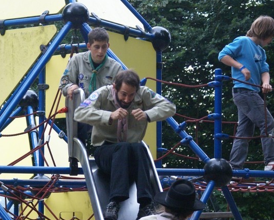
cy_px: 135
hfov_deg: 12.9
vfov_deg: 10.4
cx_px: 137
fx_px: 1208
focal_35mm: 149
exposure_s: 1/160
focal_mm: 70
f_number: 5.6
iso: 800
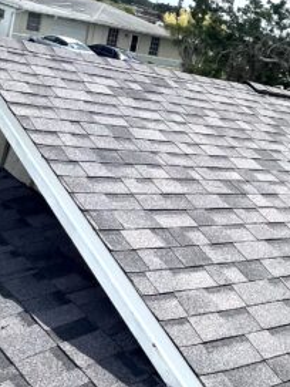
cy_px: 162
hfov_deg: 23.0
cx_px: 453
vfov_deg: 38.8
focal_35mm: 49
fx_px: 547
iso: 32
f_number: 1.8
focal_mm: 1.57
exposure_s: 1/3311
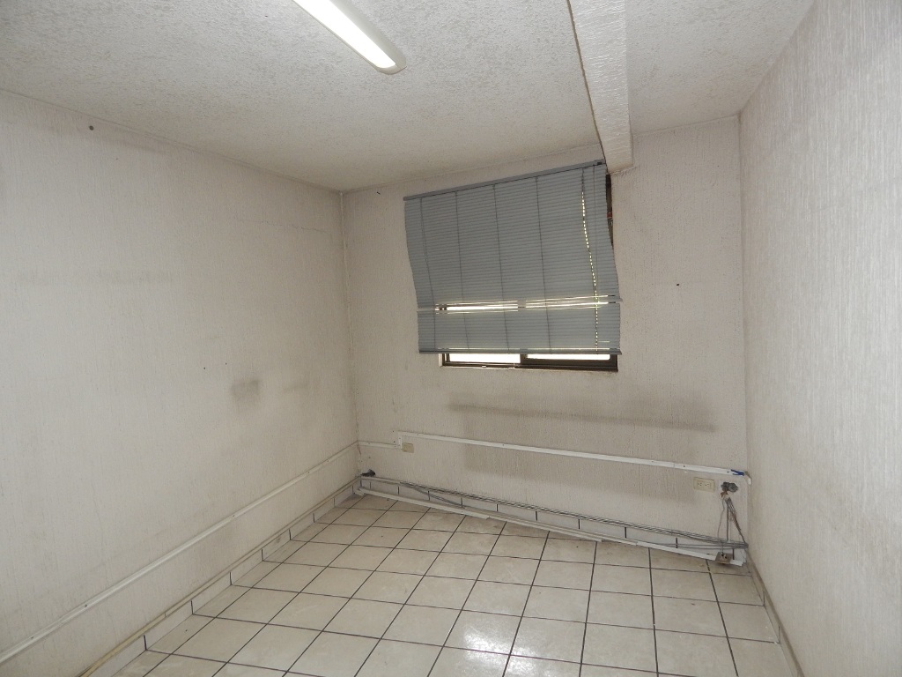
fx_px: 599
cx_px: 451
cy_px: 338
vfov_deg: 58.9
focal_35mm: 23
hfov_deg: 73.9
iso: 200
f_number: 3
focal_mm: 4
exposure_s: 1/30
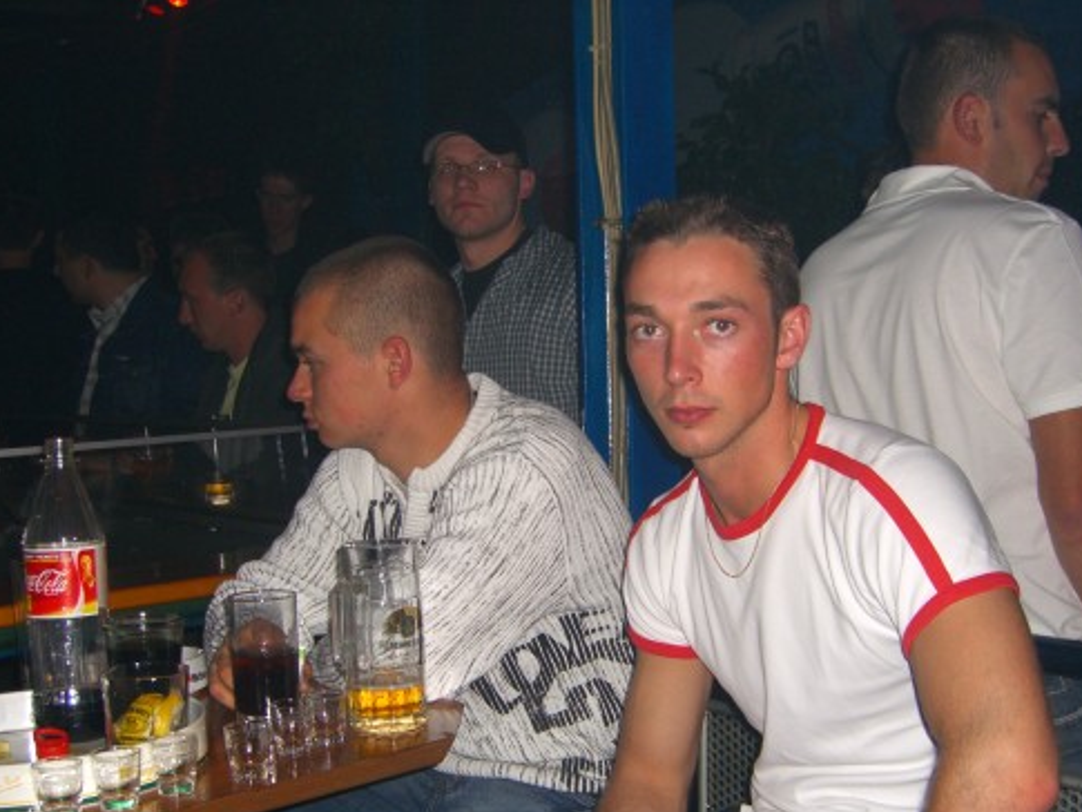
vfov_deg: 30.8
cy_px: 500
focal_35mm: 47
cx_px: 571
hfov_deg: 40.4
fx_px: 1469
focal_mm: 7.9
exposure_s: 1/60
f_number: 2.8
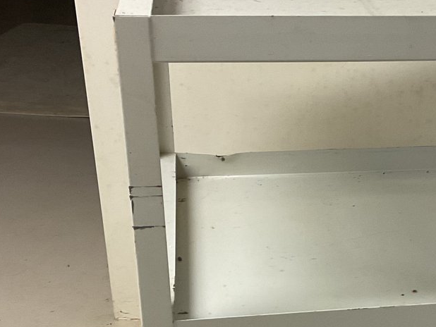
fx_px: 895
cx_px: 373
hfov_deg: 26.7
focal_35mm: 71
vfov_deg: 20.5
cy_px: 270
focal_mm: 3
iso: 125
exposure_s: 1/60
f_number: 1.8
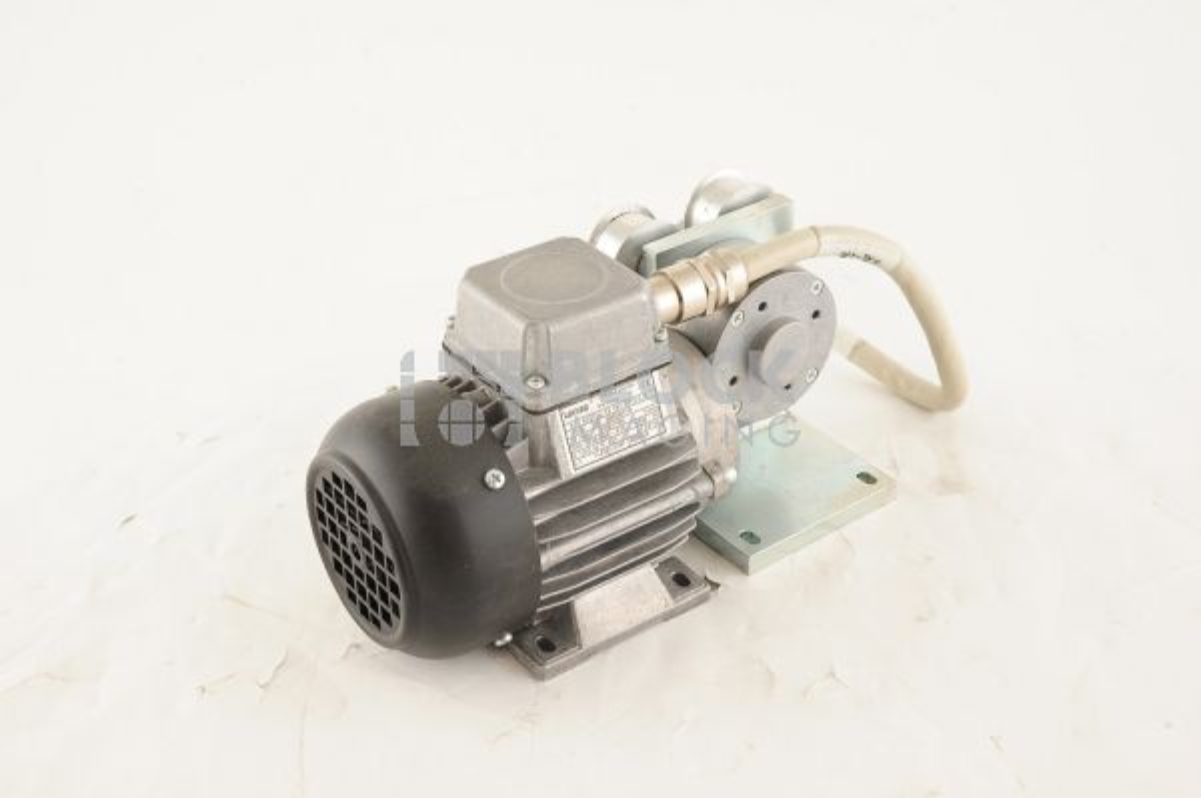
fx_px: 1667
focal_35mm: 50
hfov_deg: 39.6
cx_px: 600
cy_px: 399
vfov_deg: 26.9
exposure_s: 1/125
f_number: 10
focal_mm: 50
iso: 1600
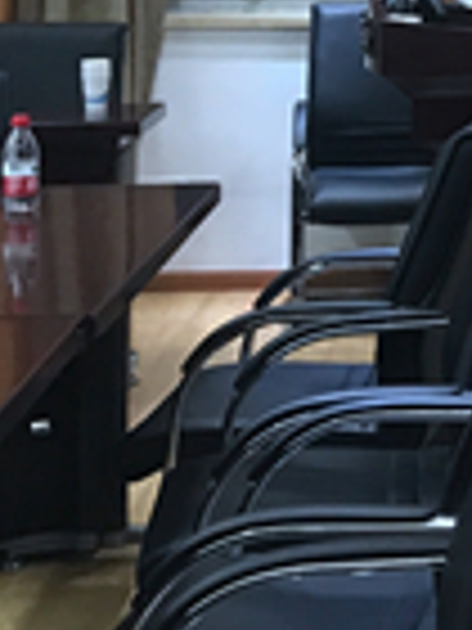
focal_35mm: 120
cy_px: -90
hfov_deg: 11.0
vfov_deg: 15.9
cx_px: 993
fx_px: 2182
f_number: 1.8
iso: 40
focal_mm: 3.99
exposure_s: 1/33
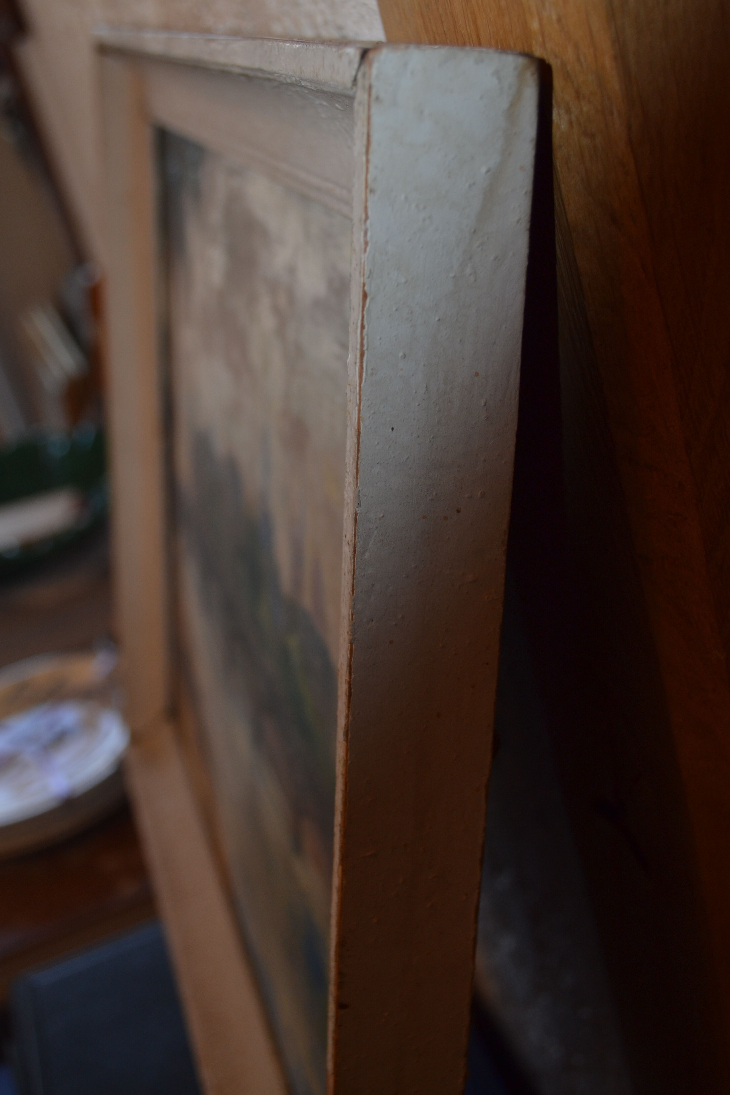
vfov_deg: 44.5
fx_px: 1338
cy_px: 529
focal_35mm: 44
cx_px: 352
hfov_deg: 30.5
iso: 250
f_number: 4.5
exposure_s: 1/60
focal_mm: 28
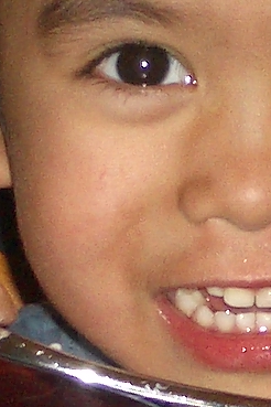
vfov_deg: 4.3
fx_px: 5431
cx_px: 234
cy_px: -55
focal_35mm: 481
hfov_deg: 2.9
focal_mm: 12.2
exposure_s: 1/60
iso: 100
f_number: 3.9
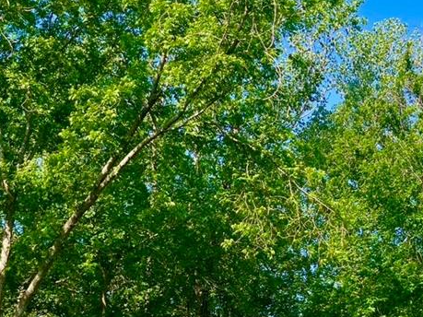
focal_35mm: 58
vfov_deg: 24.4
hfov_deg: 33.2
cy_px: 290
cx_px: 186
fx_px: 709
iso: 50
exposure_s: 1/668
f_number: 1.6
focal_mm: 5.1
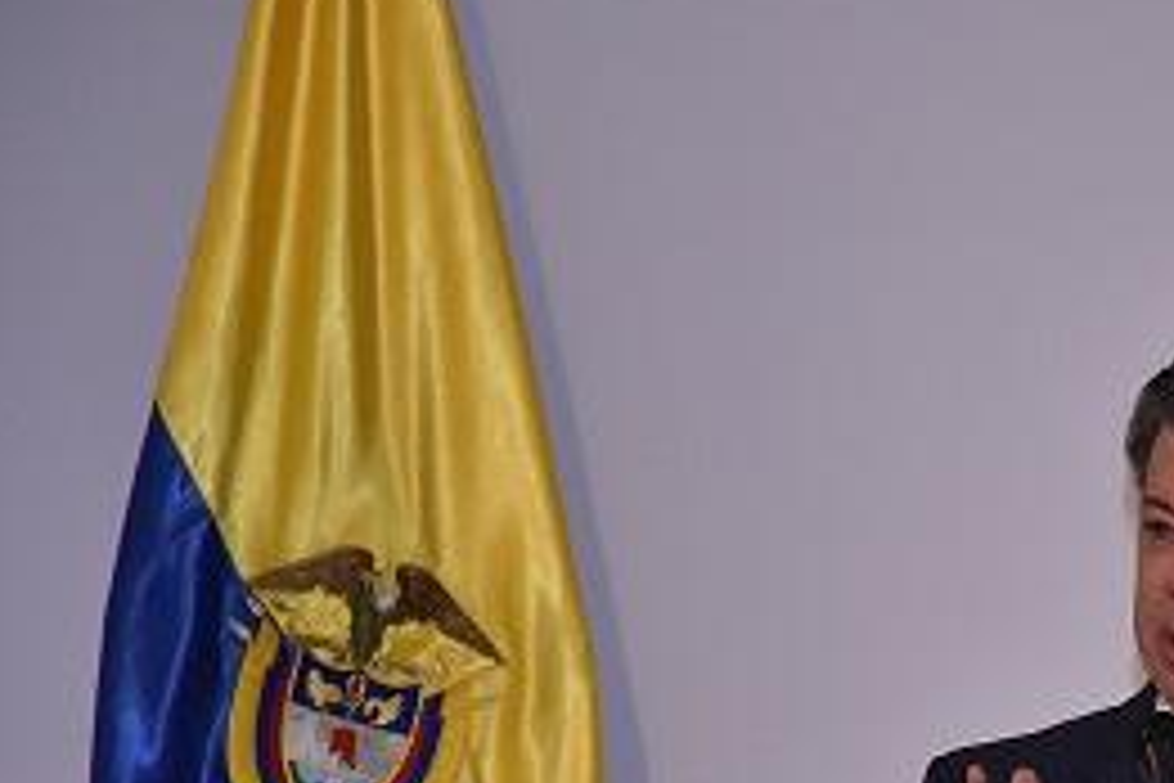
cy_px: 812
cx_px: 1039
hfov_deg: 4.5
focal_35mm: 453
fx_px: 14772
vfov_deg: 3.0
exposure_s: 1/50
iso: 1000
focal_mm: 140
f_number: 5.6
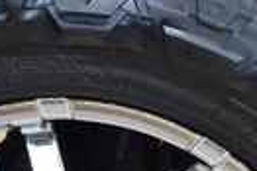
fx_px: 1775
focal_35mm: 249
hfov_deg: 8.3
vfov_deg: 5.4
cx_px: 226
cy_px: 381
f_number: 5.6
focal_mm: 34
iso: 200
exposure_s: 1/125
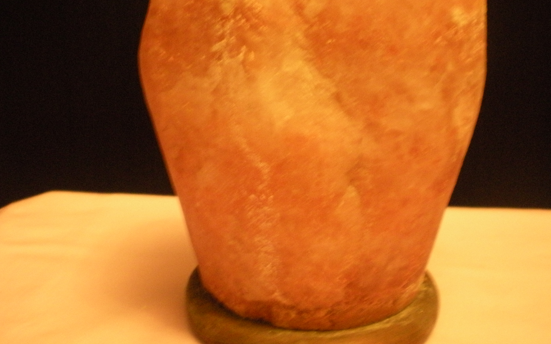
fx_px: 706
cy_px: 137
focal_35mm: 47
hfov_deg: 42.6
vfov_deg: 27.4
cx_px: 289
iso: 525
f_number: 3.1
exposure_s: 1/8
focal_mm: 6.3
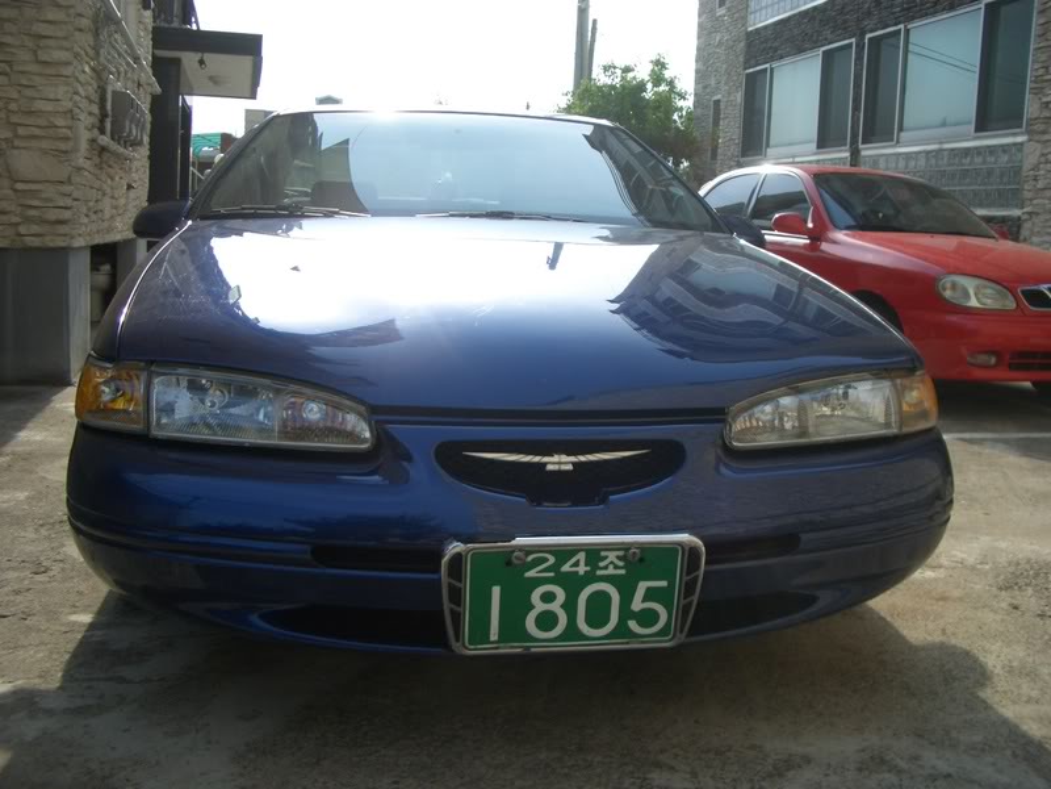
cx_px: 526
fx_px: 1063
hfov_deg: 52.6
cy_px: 394
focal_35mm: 35
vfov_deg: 40.7
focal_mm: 5.8
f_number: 2.6
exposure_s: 1/800
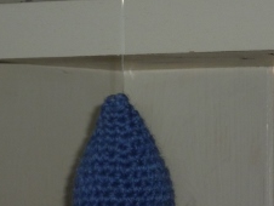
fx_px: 2575
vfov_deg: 4.6
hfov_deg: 6.1
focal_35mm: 325
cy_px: 0
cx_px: 80
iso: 100
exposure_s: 1/50
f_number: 6.1
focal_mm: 20.5
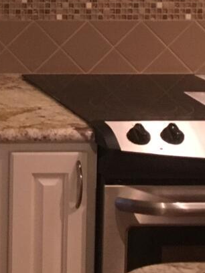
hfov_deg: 9.6
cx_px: -235
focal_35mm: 142
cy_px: -58
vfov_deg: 13.5
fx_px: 1121
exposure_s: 1/30
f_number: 2.2
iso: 100
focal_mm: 4.15
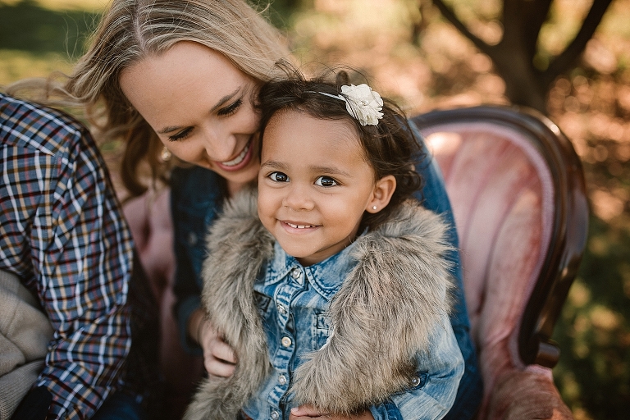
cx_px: 315
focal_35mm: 35
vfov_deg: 37.9
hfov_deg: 54.4
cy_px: 210
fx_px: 612
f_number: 1.8
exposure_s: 1/800
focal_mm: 35
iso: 160
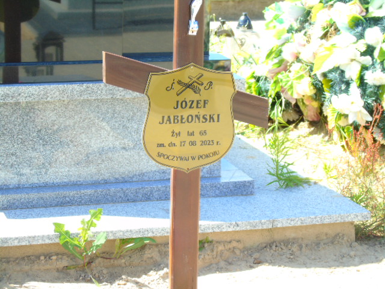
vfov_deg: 13.7
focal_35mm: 108
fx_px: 1201
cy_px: 144
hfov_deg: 18.2
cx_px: 192
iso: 80
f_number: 4.4
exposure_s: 1/100
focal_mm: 19
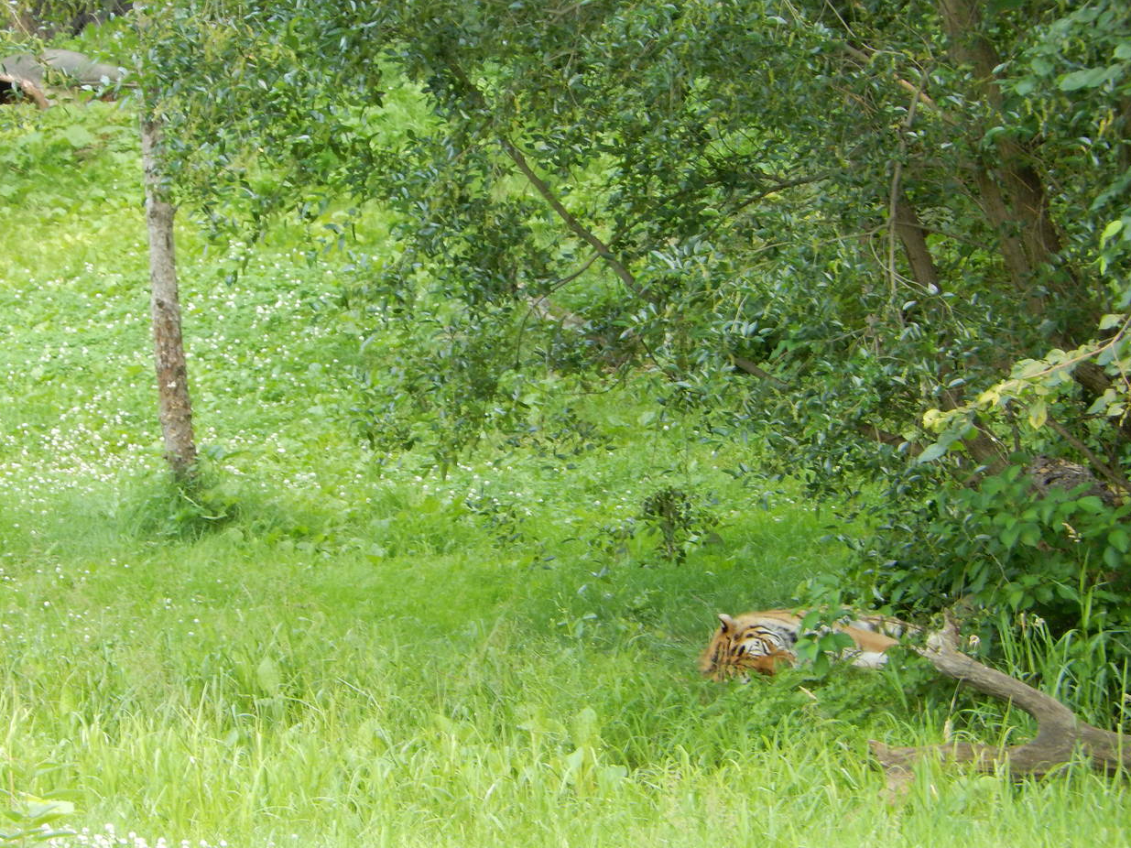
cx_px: 425
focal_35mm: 346
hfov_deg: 5.7
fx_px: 11304
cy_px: 401
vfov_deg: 4.3
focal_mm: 47.8
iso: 160
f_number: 5.9
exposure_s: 1/30
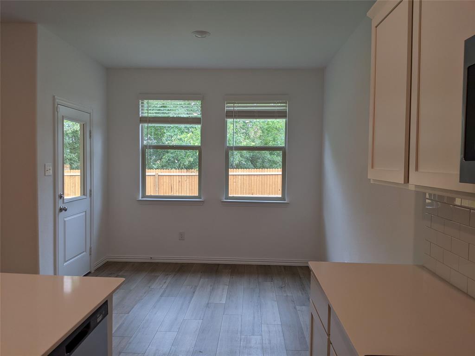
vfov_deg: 51.4
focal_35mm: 27
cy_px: 178
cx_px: 238
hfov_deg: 65.3
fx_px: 370
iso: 49
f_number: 1.8
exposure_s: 1/120
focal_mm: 4.44
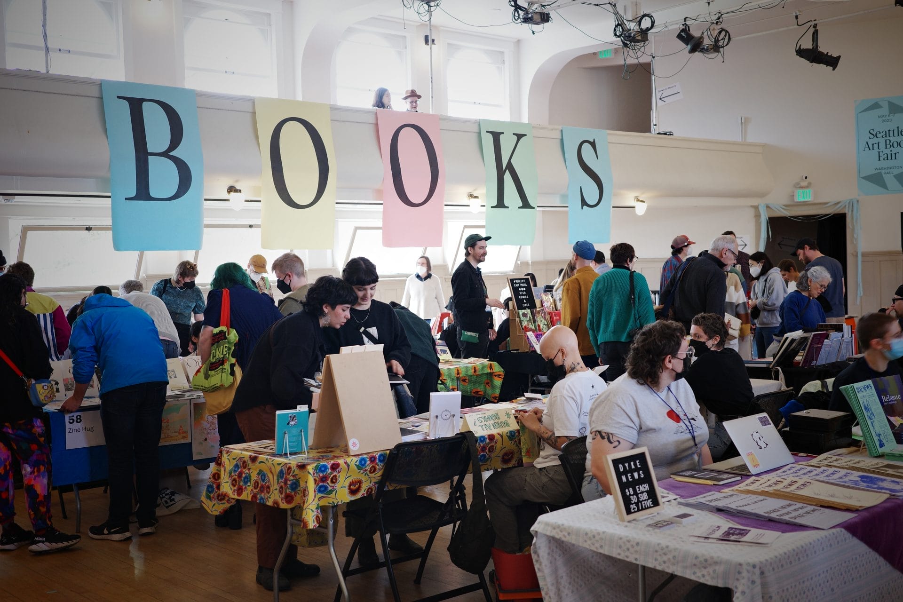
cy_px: 301
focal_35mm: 40
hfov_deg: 48.5
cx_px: 452
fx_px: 1003
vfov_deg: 33.4
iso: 250
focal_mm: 26
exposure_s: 1/40
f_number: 2.8
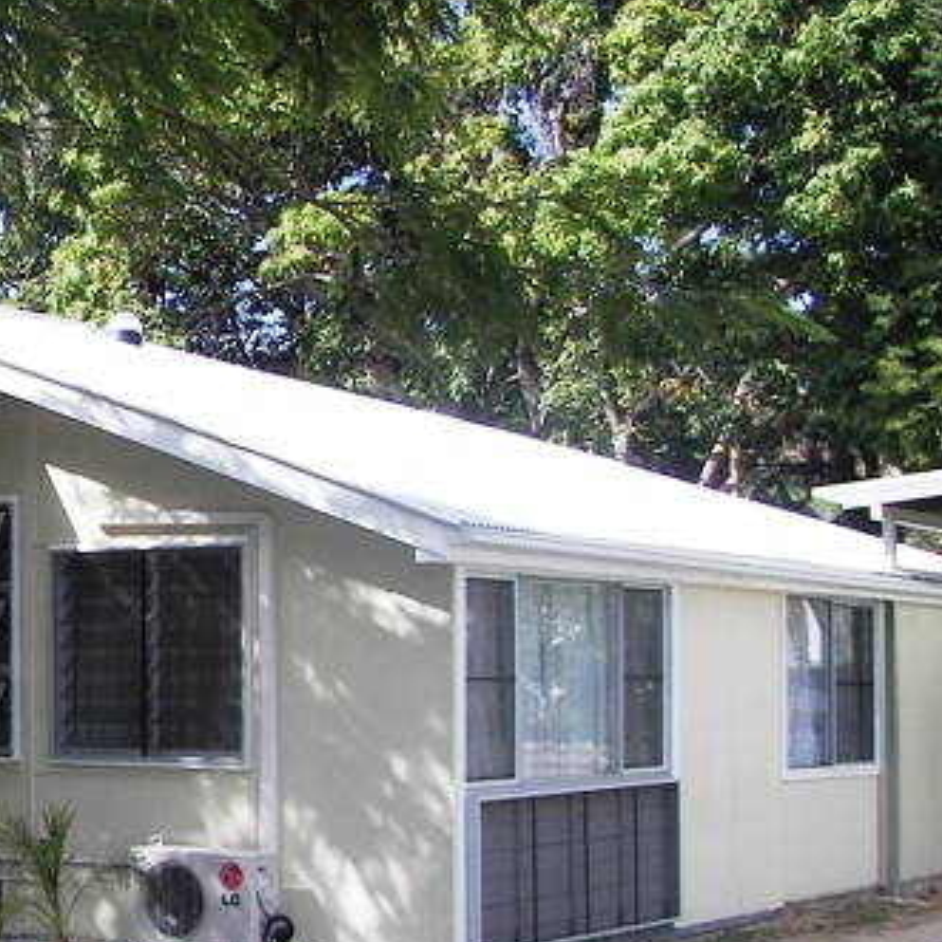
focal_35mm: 77
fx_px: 2371
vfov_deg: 22.5
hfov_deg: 21.3
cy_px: 538
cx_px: -100
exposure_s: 1/800
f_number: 2.8
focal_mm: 6
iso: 64
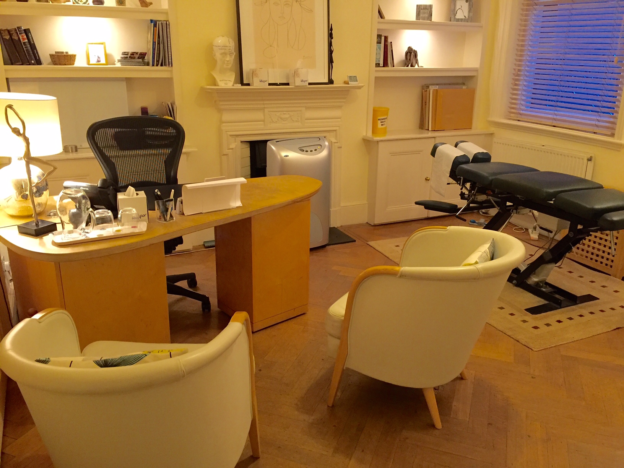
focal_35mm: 29
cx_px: 312
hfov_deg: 61.7
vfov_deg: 48.2
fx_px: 523
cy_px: 234
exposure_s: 1/33
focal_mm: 4.15
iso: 250
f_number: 2.2
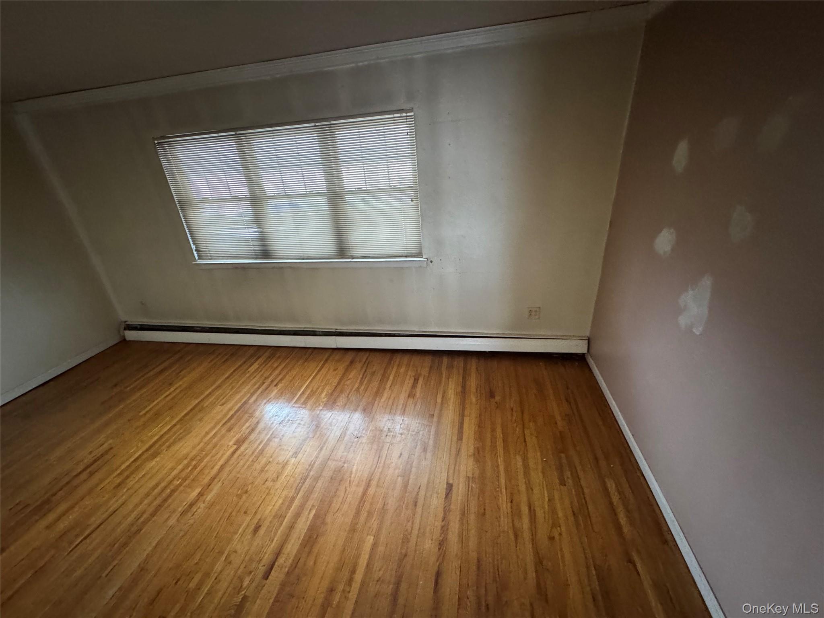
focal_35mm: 14
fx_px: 333
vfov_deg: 85.7
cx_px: 412
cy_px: 309
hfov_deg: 102.1
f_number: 2.2
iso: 1000
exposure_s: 1/60
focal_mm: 2.22
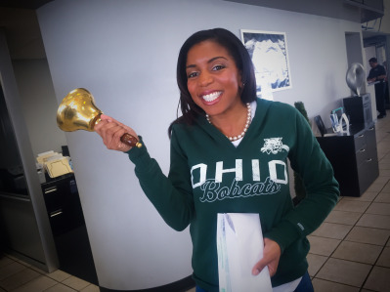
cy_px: 146
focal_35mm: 29
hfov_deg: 61.7
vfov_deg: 48.2
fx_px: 327
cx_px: 195
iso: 40
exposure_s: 1/30
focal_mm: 4.15
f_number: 2.2
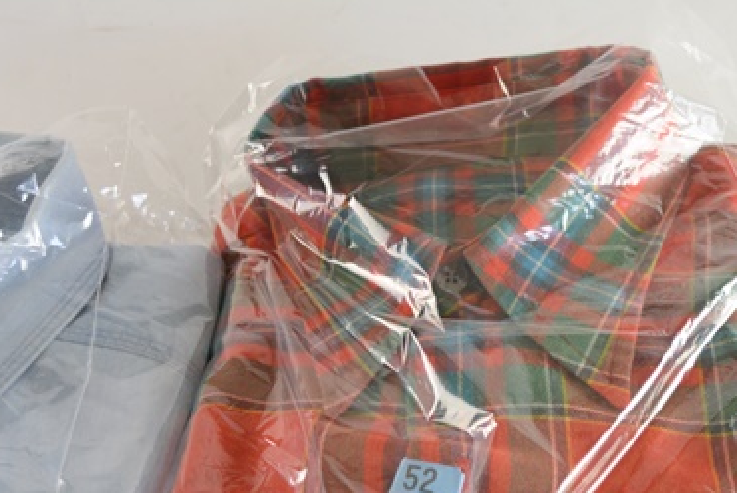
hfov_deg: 31.7
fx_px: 1291
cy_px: 392
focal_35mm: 63
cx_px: 463
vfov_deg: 21.4
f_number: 4.2
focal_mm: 26
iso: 400
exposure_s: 1/80
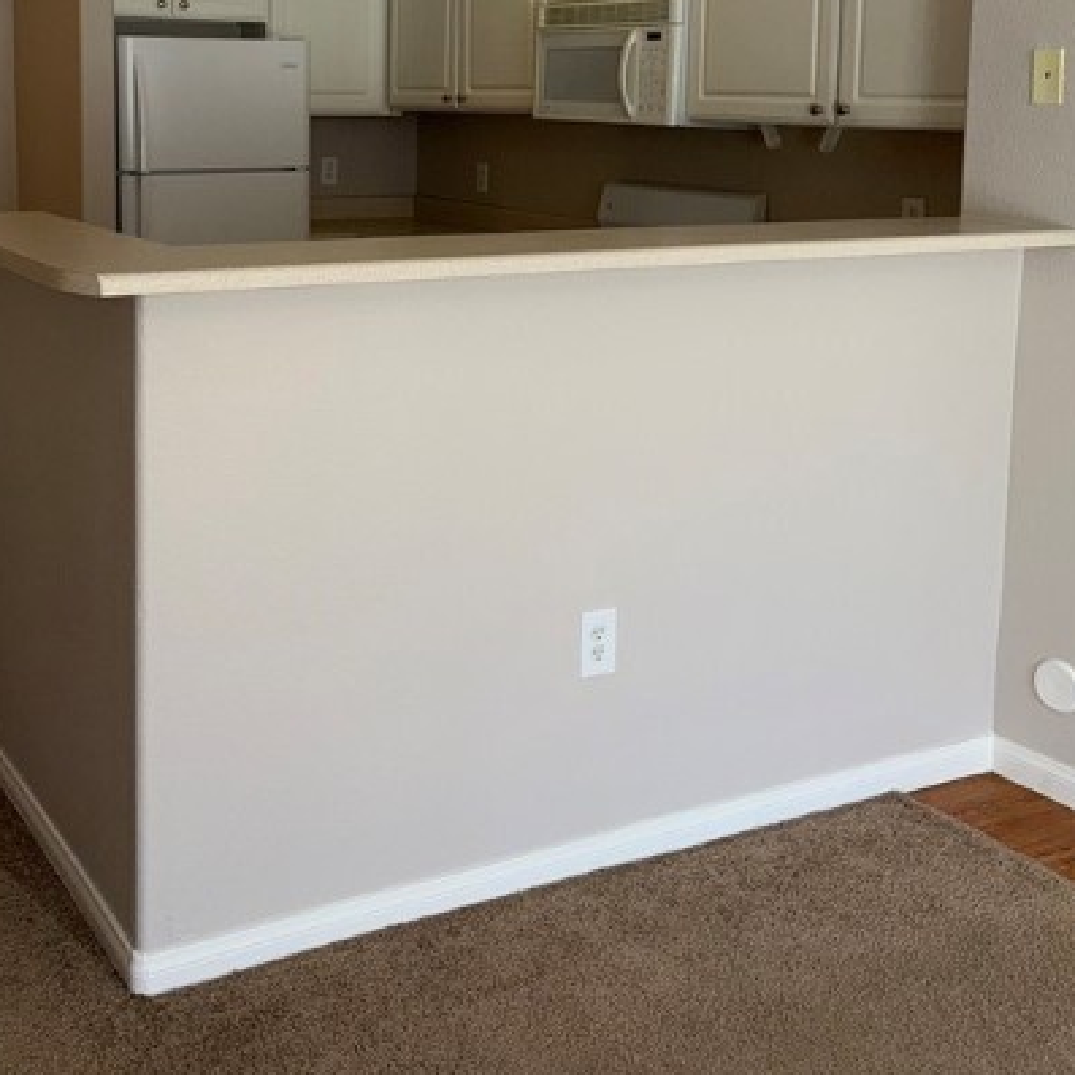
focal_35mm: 41
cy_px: 238
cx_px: 333
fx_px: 1441
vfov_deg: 39.5
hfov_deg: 40.3
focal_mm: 6.76
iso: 50
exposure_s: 1/277
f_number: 1.78
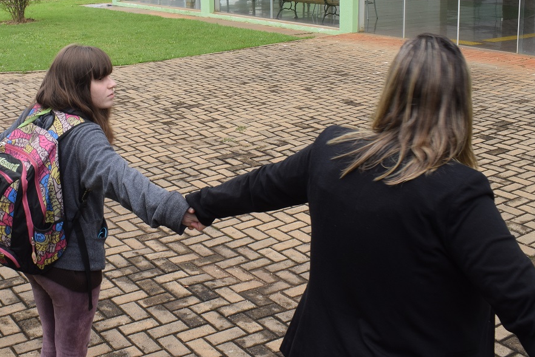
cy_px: 100
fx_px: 758
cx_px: 161
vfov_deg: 26.2
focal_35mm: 51
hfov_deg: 38.3
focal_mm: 20
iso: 100
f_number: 16
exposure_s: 1/15
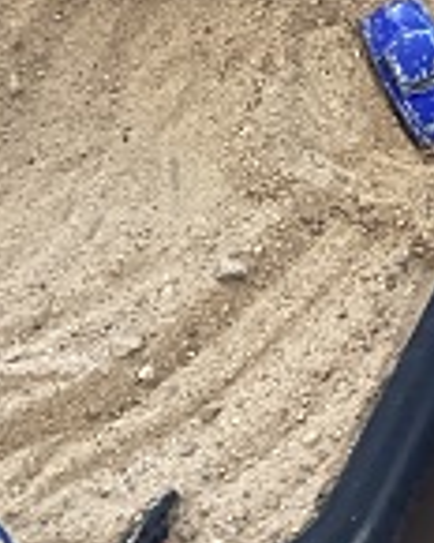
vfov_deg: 16.3
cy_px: -356
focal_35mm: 104
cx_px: 451
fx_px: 1670
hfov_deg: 14.5
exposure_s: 1/60
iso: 160
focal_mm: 3.3
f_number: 2.4
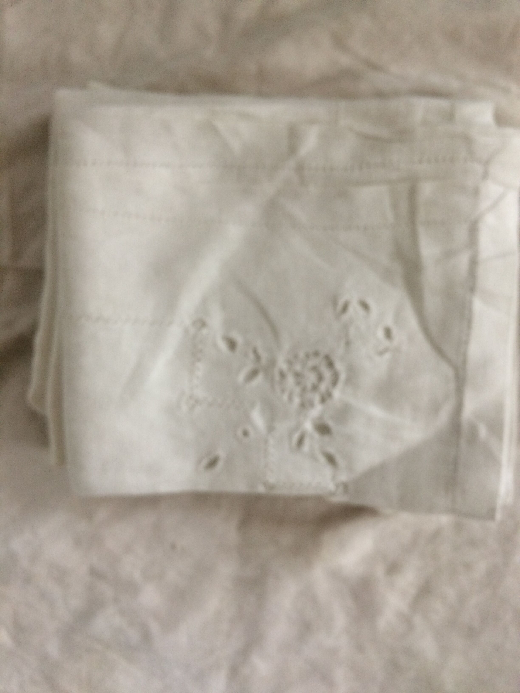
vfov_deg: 61.7
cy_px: 346
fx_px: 581
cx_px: 260
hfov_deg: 48.2
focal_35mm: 29
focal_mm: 4.15
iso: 80
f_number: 2.2
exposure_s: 1/33
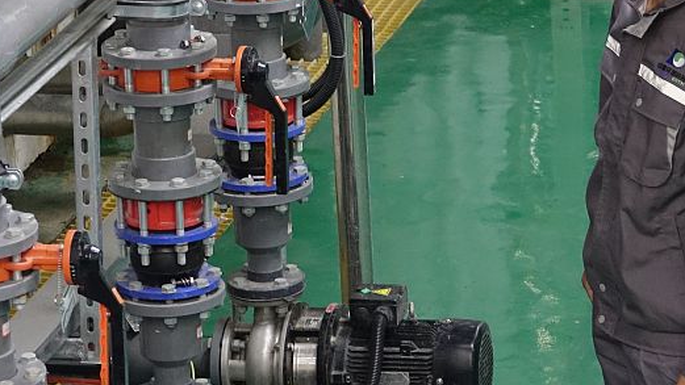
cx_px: 404
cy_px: 29
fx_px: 3723
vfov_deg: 5.9
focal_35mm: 205
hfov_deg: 10.5
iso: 800
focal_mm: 31.33
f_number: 3.5
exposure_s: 1/20
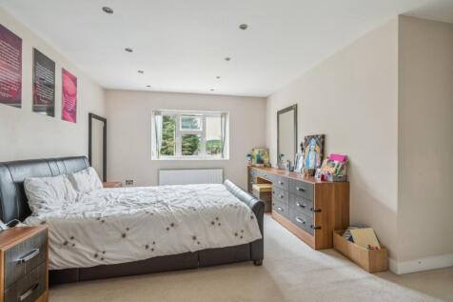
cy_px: 151
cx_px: 226
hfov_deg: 96.8
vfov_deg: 73.7
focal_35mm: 16
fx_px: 201
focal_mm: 16
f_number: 6.3
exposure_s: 1/10
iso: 640
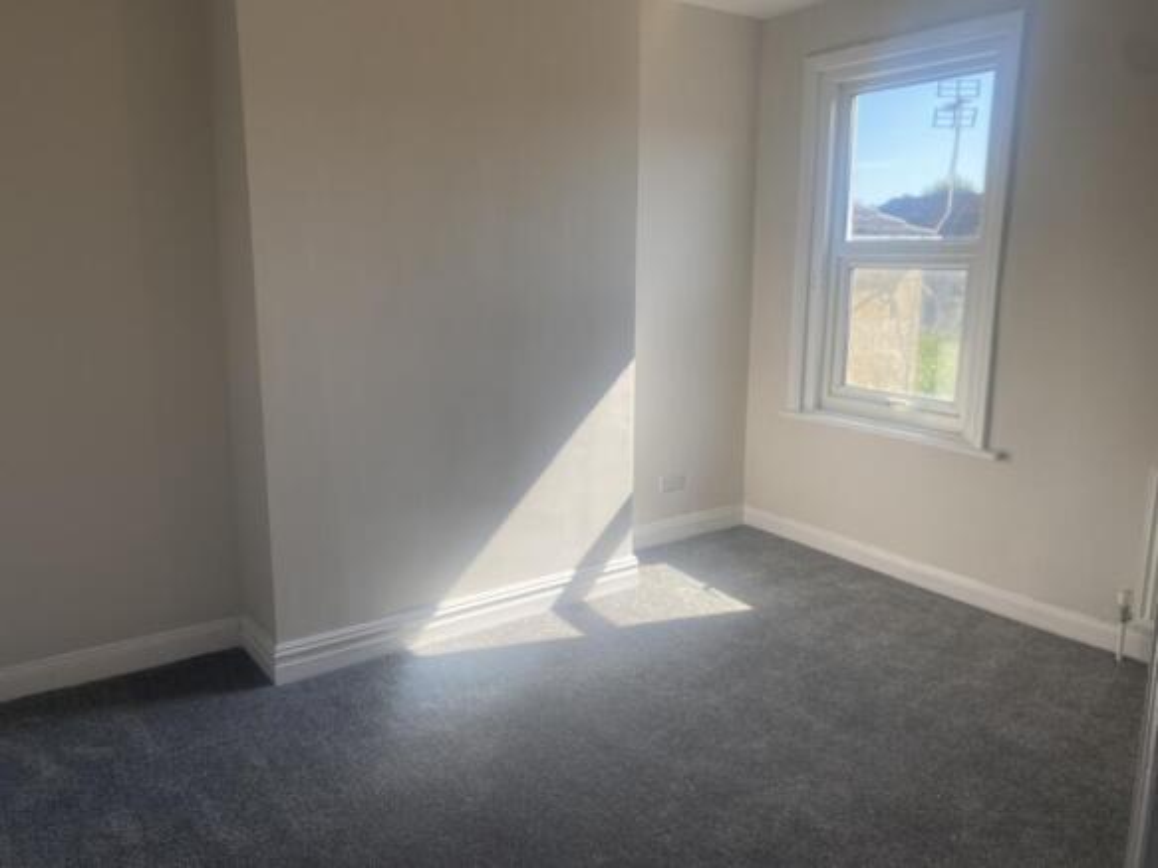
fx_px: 870
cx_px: 579
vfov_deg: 53.0
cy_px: 434
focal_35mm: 26
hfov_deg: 67.3
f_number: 1.8
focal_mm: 4.25
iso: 32
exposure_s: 1/417
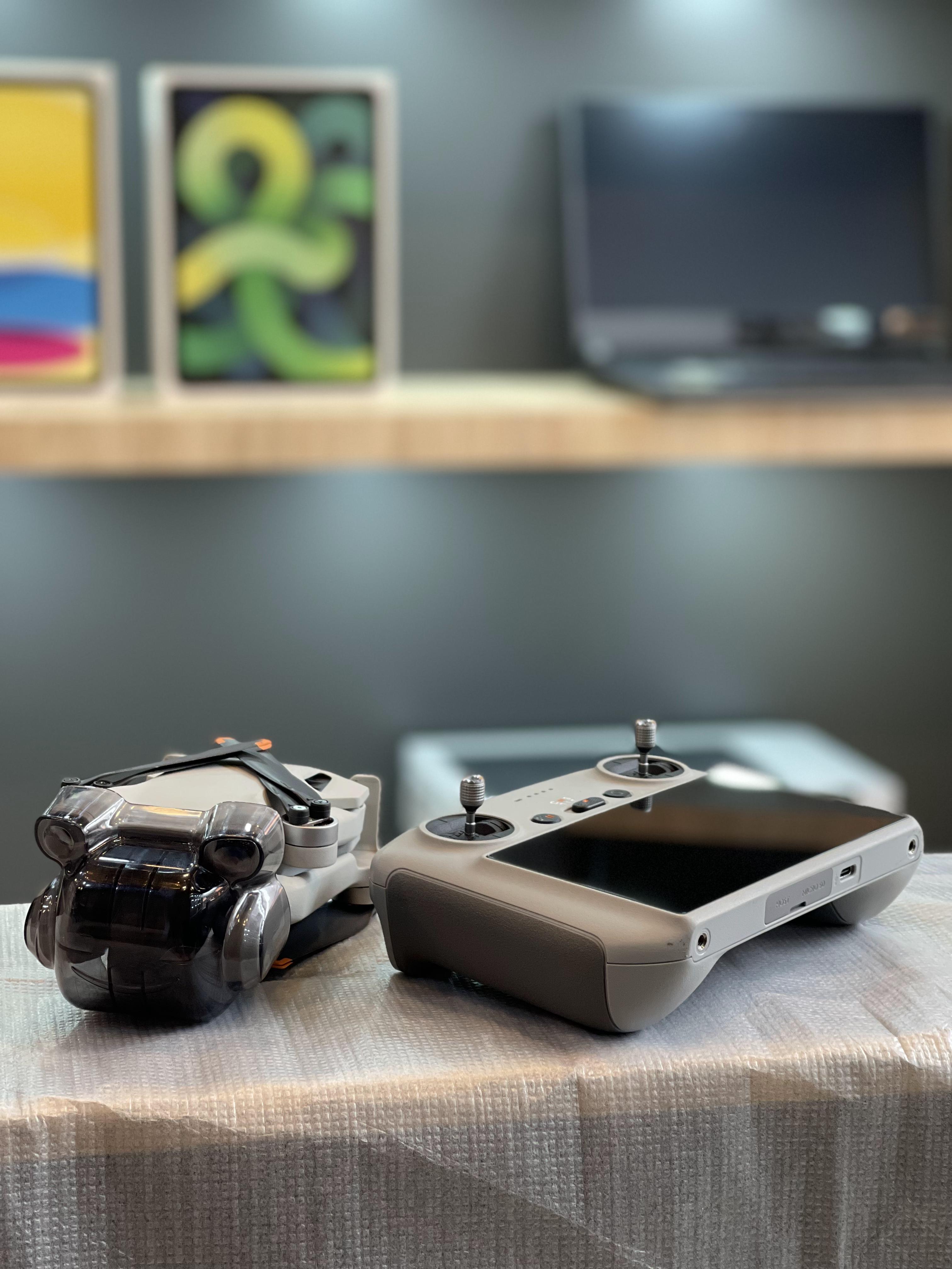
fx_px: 2347
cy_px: 634
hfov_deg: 22.9
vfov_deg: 30.3
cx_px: 476
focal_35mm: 64
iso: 160
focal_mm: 7.5
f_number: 2.2
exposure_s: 1/100
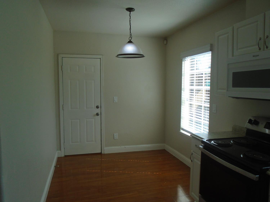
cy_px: 101
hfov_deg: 67.3
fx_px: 203
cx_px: 135
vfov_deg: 53.1
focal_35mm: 26
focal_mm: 4.6
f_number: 3.2
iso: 100
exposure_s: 1/200
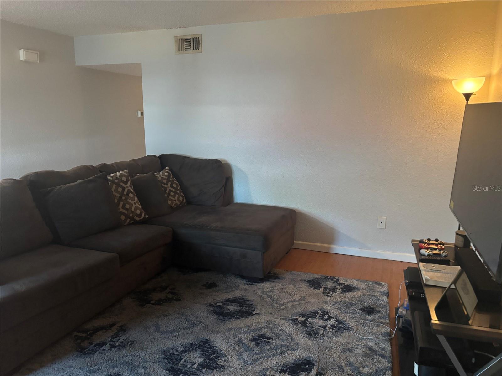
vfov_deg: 53.1
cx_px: 251
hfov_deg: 67.3
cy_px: 188
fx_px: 377
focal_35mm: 26
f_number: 1.6
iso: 500
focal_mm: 5.96
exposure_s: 1/30
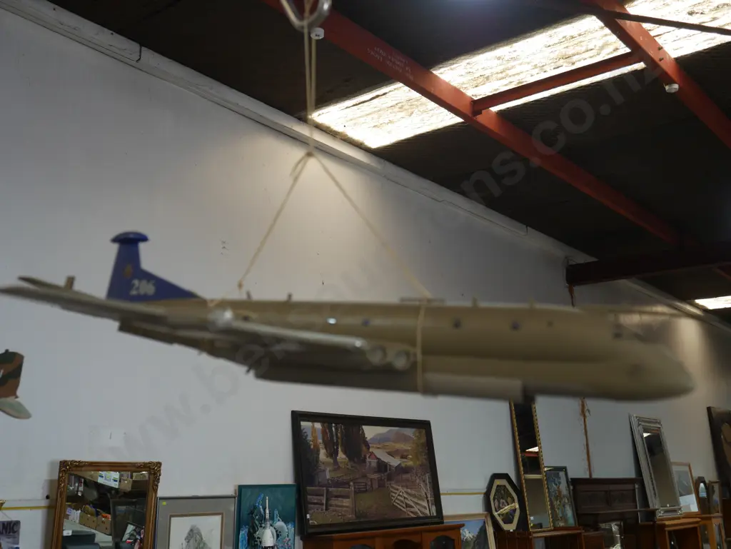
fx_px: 845
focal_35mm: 40
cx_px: 366
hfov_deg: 46.8
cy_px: 274
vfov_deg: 36.0
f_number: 4.4
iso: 200
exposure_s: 1/60
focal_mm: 20
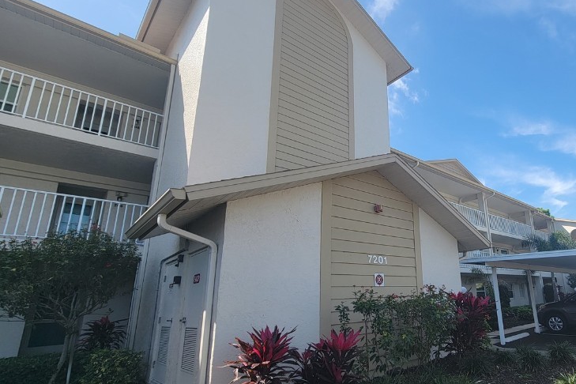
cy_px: 207
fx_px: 304
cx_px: 392
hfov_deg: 83.4
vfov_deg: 64.5
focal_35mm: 19
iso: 50
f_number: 2.2
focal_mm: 2.2
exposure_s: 1/1019
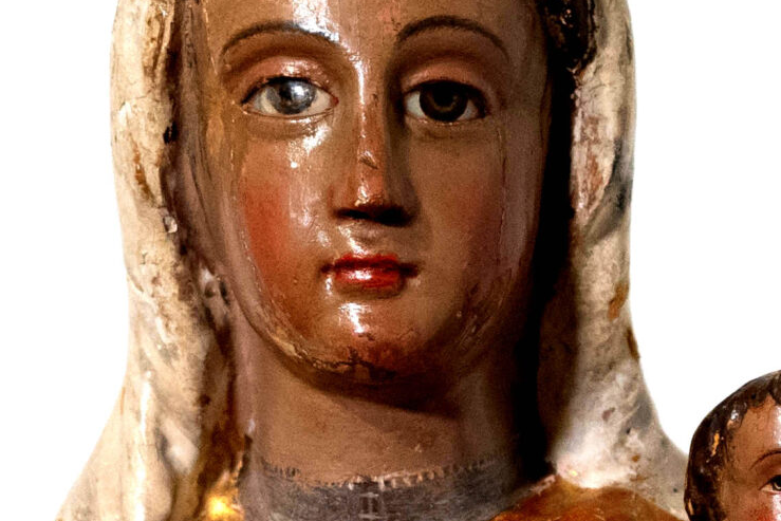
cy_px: 526
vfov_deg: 2.7
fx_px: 10892
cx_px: 308
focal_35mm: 502
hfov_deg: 4.1
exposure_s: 1/50
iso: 6400
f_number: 4
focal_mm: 97
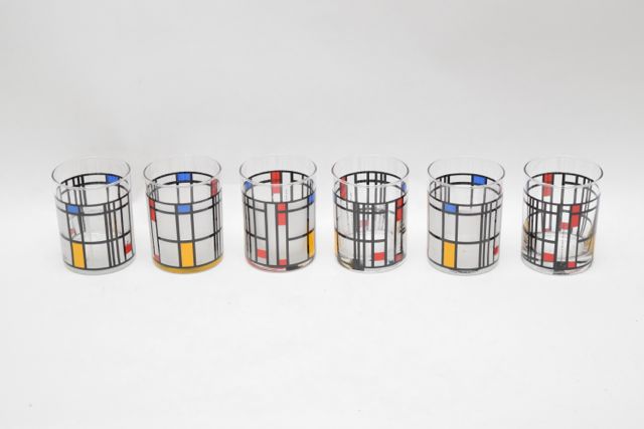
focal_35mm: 72
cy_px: 214
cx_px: 322
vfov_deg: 18.9
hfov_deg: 28.1
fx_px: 1288
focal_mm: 48
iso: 3200
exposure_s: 1/125
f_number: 5.6
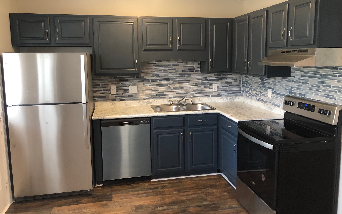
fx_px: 280
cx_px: 172
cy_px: 94
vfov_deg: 41.8
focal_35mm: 30
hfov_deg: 62.9
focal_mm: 4
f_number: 1.8
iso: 64
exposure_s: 1/15
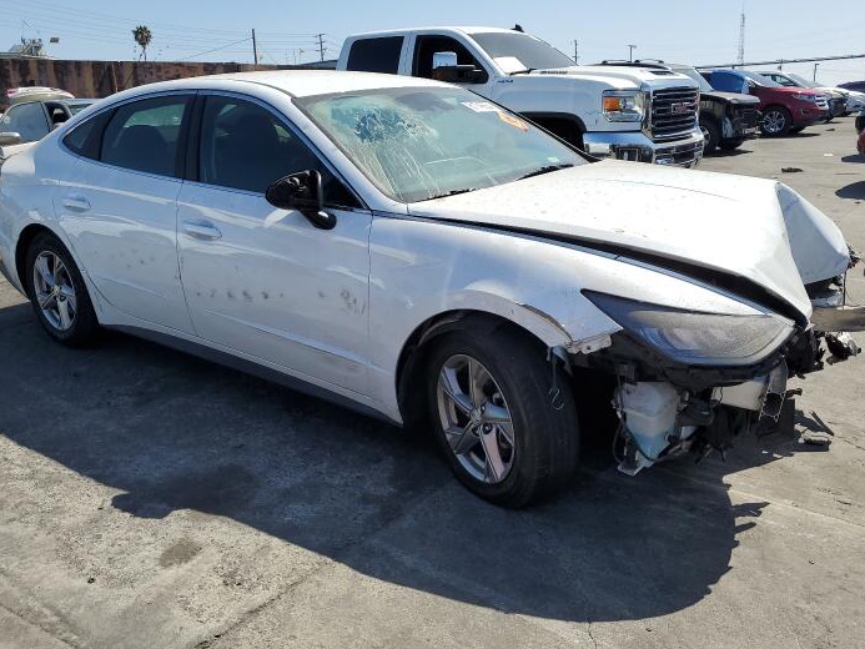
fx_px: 750
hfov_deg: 59.9
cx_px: 414
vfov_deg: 46.7
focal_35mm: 30
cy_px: 282
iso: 50
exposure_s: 1/5000
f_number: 1.5
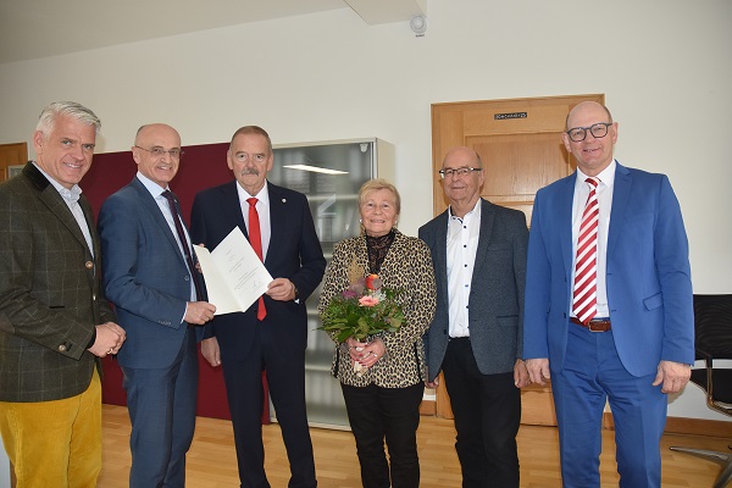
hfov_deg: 67.4
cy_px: 244
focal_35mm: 27
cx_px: 366
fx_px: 549
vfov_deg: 47.9
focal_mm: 18
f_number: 3.5
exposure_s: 1/60
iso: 560
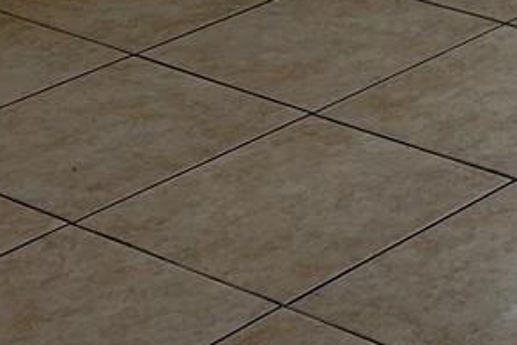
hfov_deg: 12.8
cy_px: -662
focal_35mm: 148
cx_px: 891
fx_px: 2126
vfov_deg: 8.1
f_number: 1.5
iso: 40
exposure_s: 1/147
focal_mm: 5.7
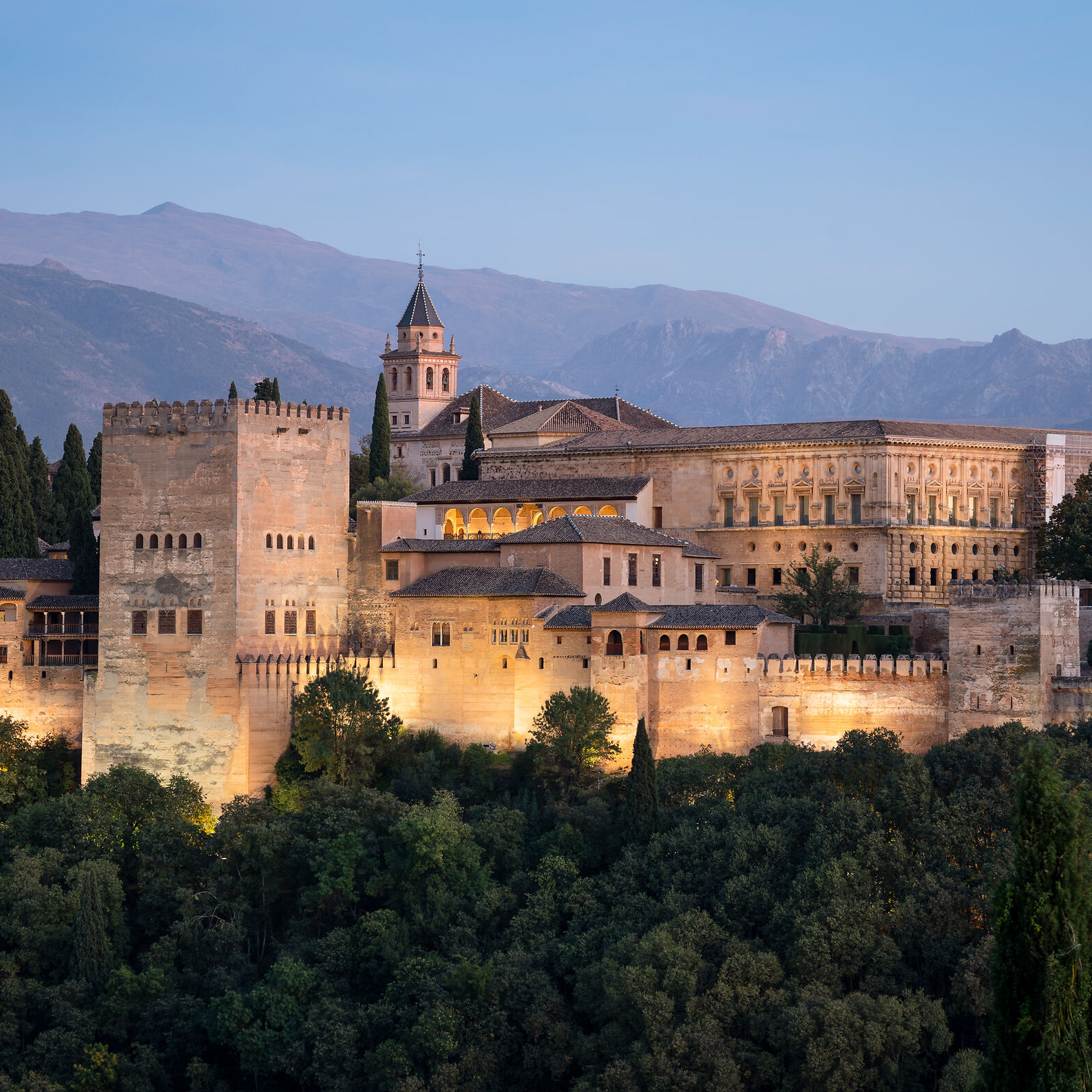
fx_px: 4818
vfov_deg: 12.9
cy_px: 545
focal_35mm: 135
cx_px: 505
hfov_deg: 12.9
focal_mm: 105
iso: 100
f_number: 7.1
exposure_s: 2
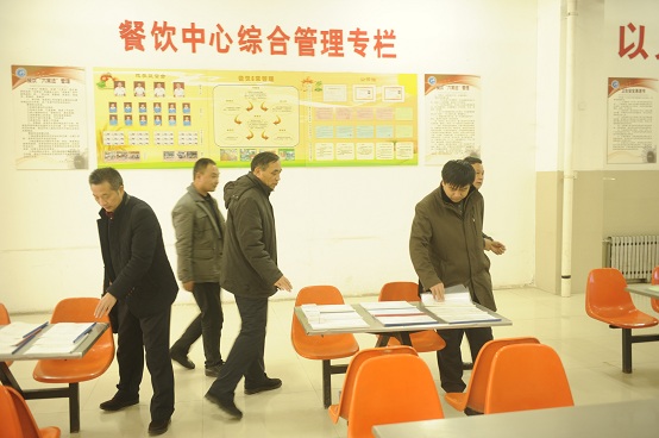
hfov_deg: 58.8
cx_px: 330
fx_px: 585
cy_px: 219
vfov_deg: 41.0
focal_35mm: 32
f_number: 2.8
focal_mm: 32
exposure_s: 1/30
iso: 1000
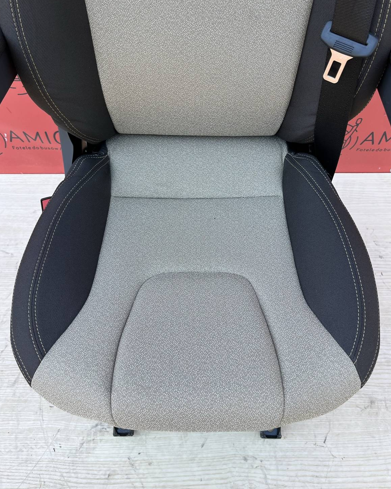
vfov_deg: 62.2
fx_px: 405
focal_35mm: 28
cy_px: 236
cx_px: 192
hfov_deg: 51.5
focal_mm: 5.1
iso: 50
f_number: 1.6
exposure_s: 1/310
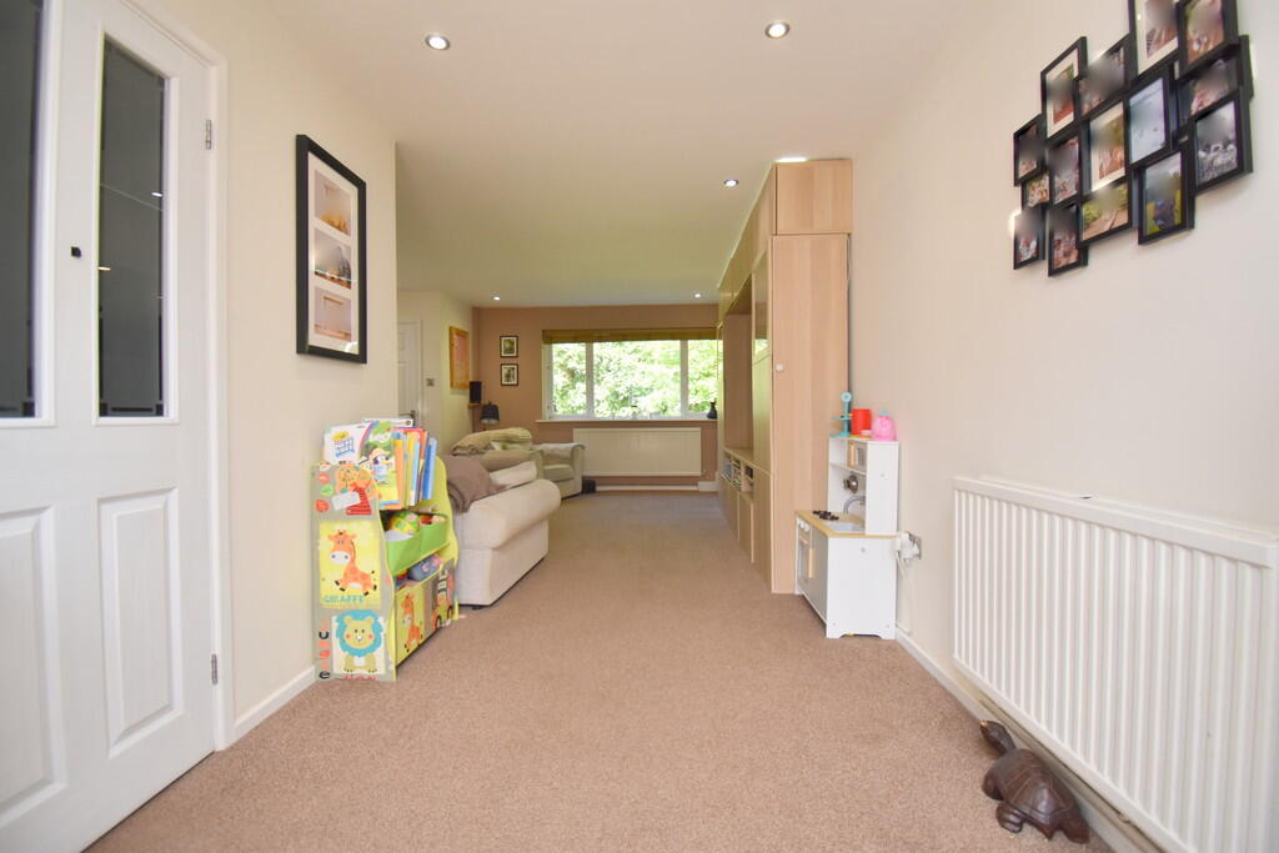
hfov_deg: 100.4
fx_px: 533
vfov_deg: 77.3
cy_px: 426
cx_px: 640
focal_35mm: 15
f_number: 5
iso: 560
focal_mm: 10
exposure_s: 1/200
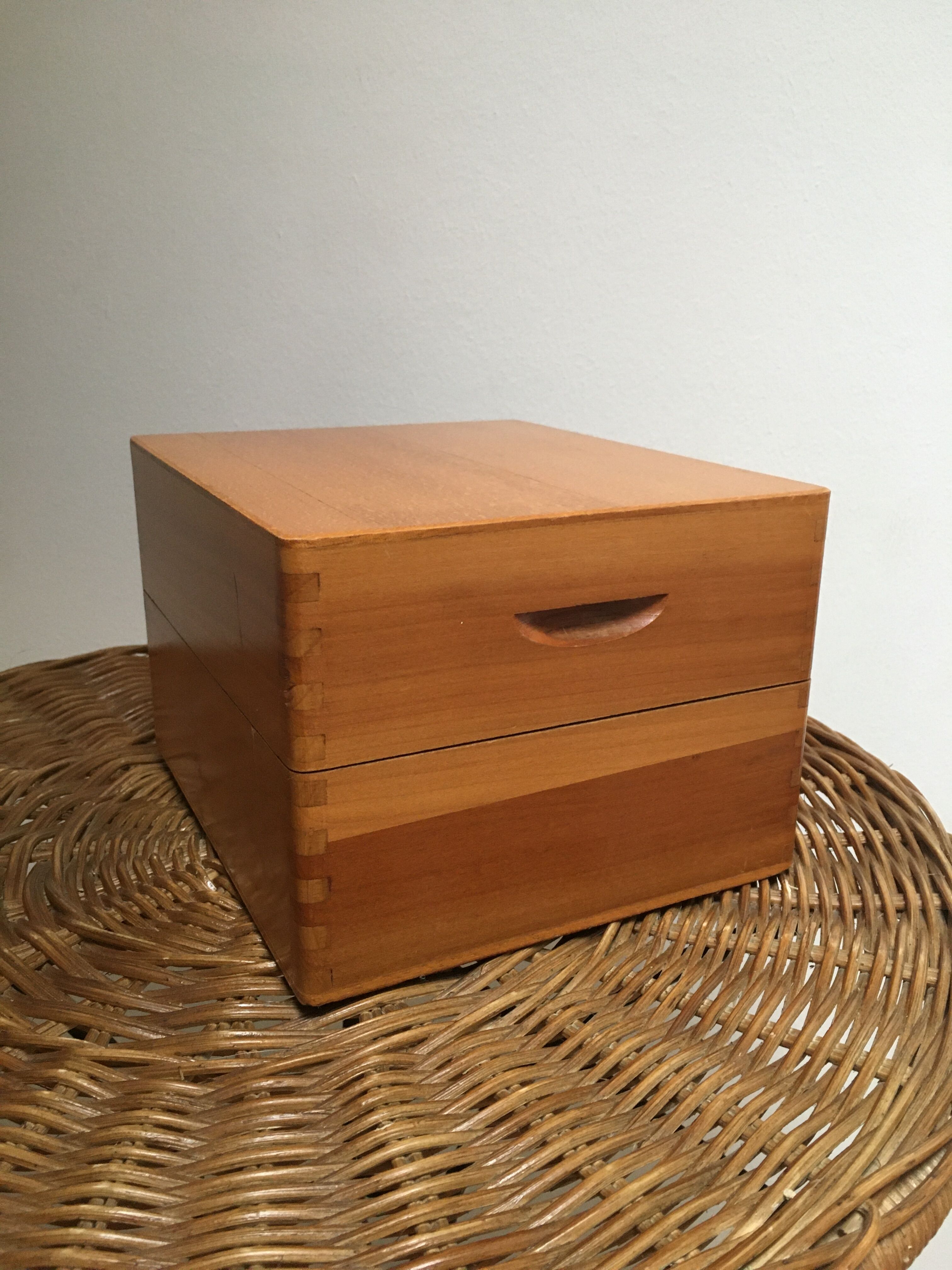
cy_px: 635
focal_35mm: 29
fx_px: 1063
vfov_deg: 61.7
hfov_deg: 48.2
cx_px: 476
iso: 200
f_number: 2.2
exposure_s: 1/33
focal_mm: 4.15
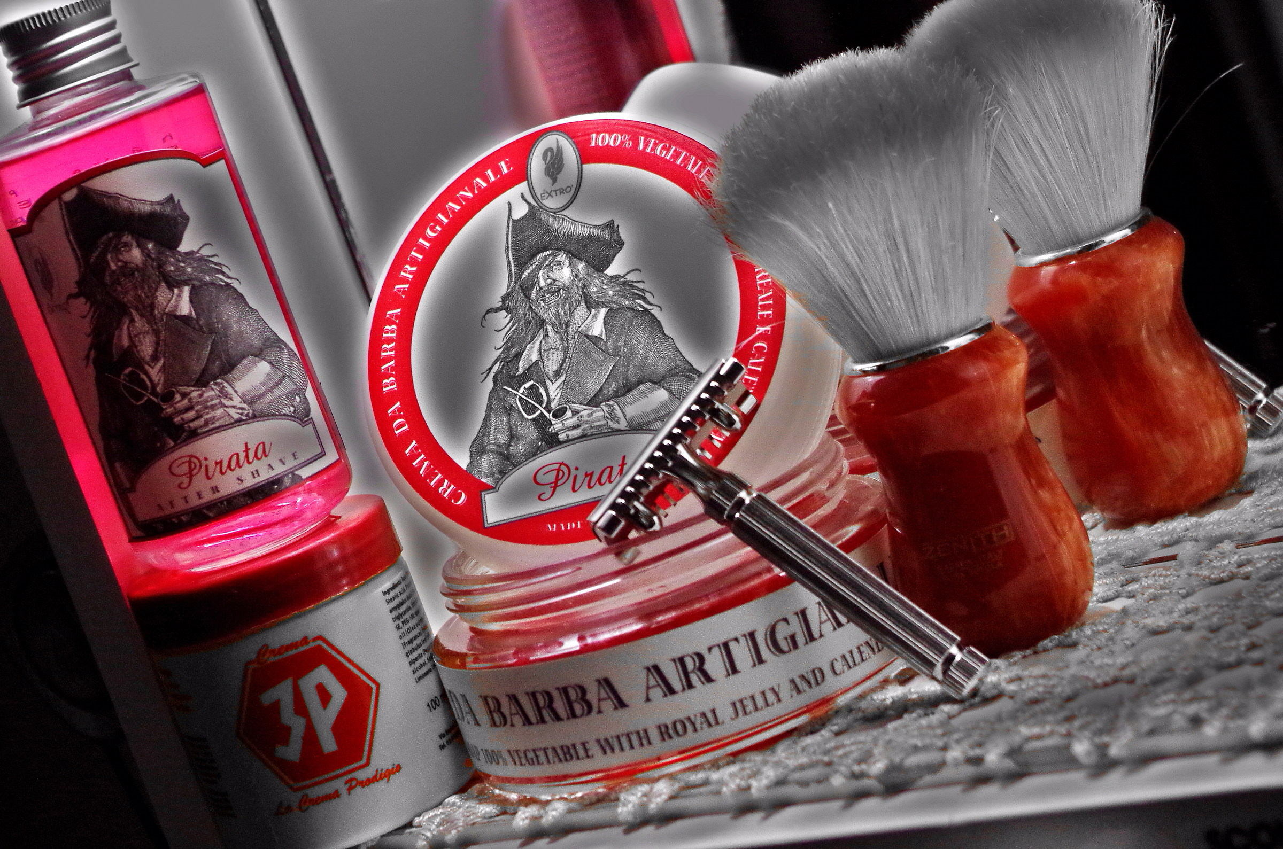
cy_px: 424
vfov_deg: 16.6
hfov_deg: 24.8
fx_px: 2916
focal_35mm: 82
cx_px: 642
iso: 1600
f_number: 7.1
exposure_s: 1/100
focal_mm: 55
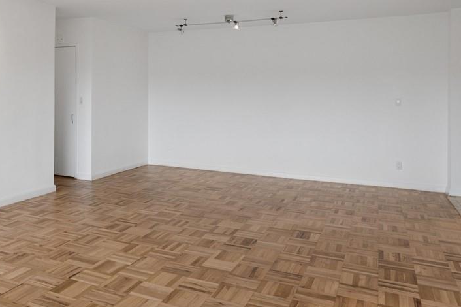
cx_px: 106
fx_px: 450
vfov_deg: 37.2
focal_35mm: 35
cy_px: 97
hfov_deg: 51.5
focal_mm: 15.5
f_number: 8
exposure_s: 1/400
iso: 250
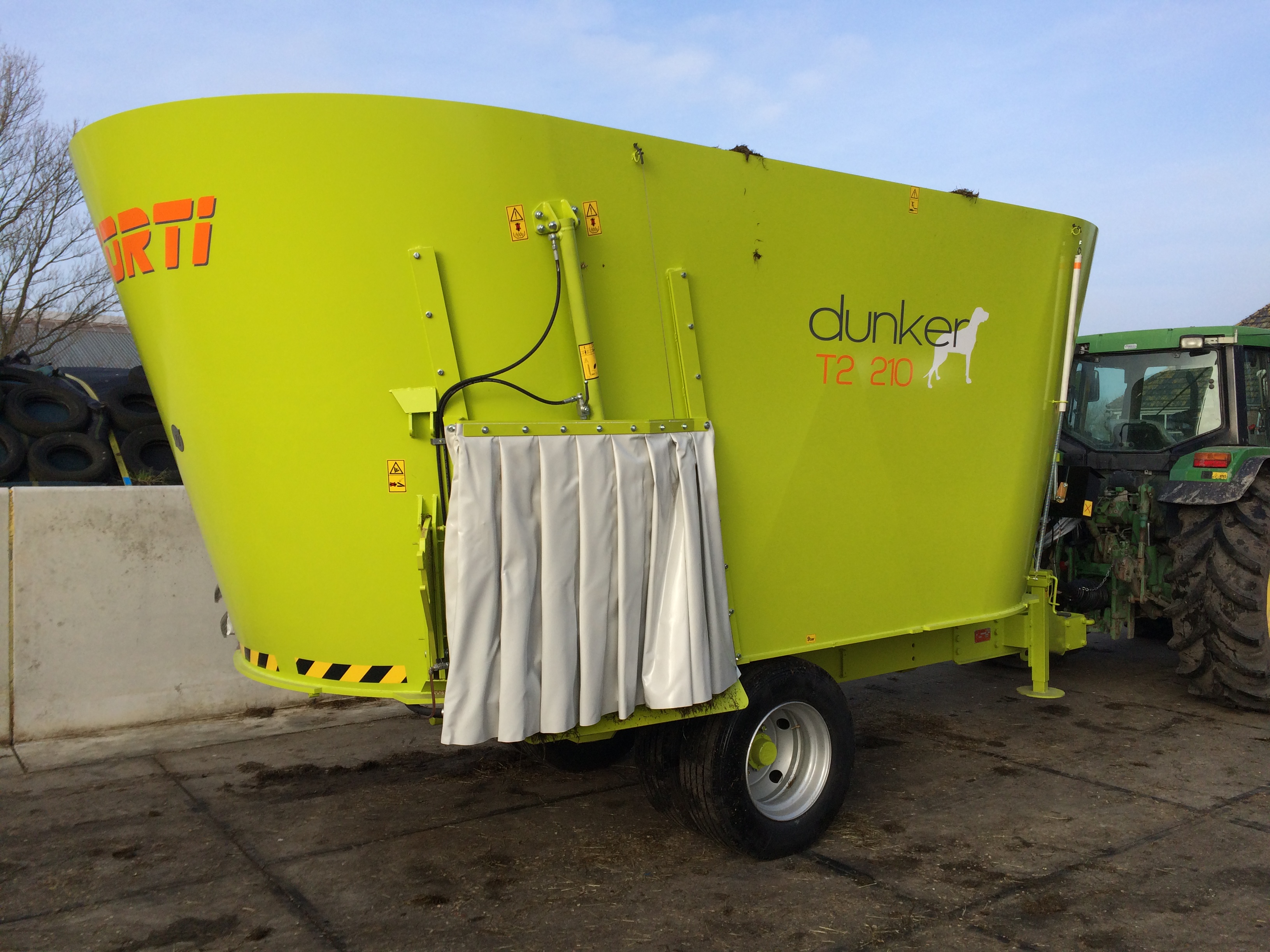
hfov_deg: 61.7
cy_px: 476
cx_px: 635
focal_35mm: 29
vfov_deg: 48.2
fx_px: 1064
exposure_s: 1/1172
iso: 32
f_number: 2.2
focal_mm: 4.15
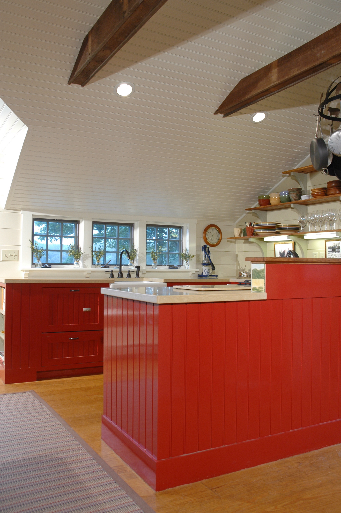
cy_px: 256
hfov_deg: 39.9
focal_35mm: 33
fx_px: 470
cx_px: 170
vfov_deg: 57.3
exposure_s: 1/25
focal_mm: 22
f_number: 5.6
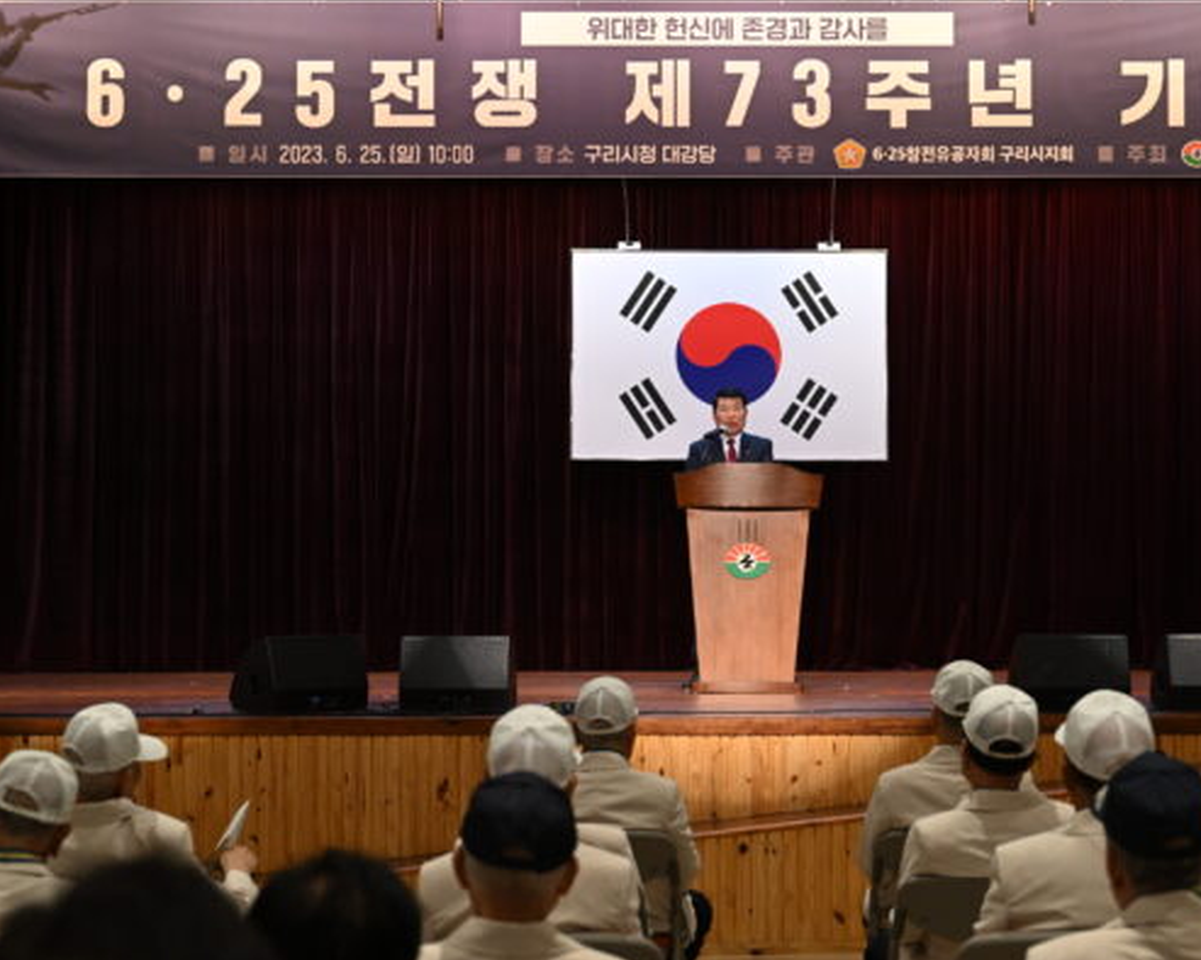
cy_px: 480
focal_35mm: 80
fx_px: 2842
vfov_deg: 19.2
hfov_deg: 23.8
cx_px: 706
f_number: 5.6
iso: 1600
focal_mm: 70
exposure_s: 1/125
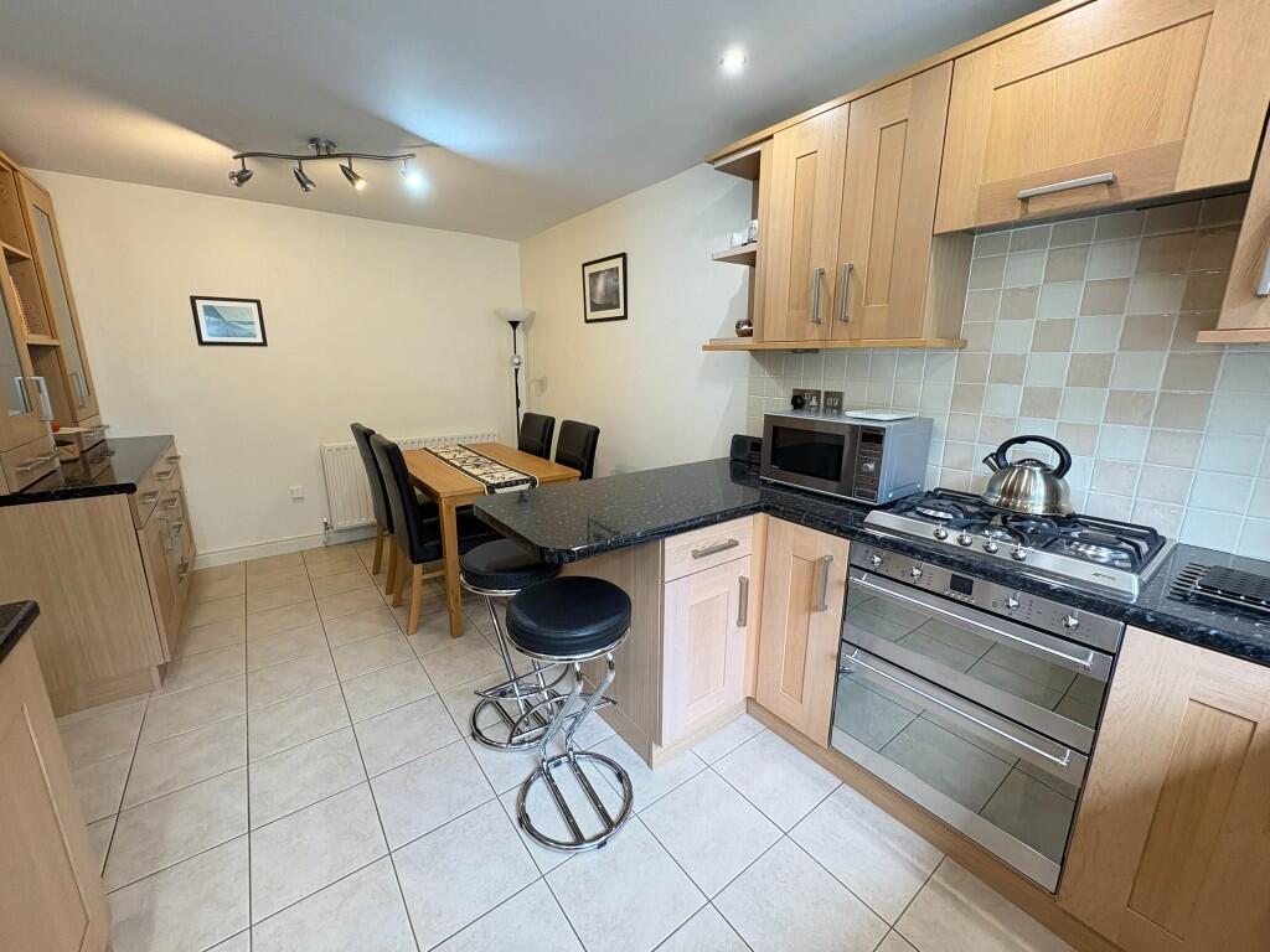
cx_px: 635
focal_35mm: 14
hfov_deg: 102.1
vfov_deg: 85.7
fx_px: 514
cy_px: 476
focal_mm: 2.22
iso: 200
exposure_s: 1/50
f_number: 2.2
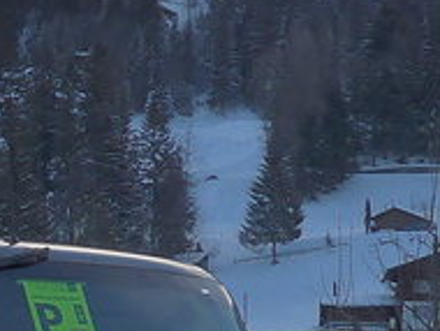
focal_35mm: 183
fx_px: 2329
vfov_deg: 8.1
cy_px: 269
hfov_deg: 10.4
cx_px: -206
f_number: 3.2
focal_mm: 6
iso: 160
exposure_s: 1/640
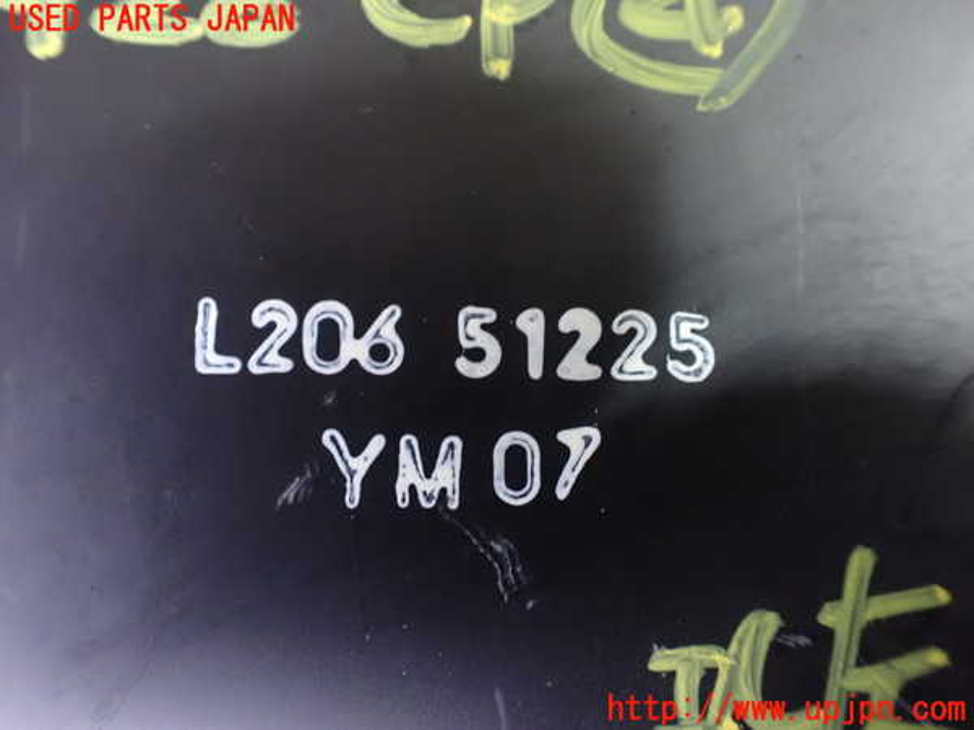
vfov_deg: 46.8
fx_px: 844
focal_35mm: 30
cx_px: 487
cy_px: 365
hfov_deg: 60.0
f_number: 2.3
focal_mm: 5.4
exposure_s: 1/25
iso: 1600
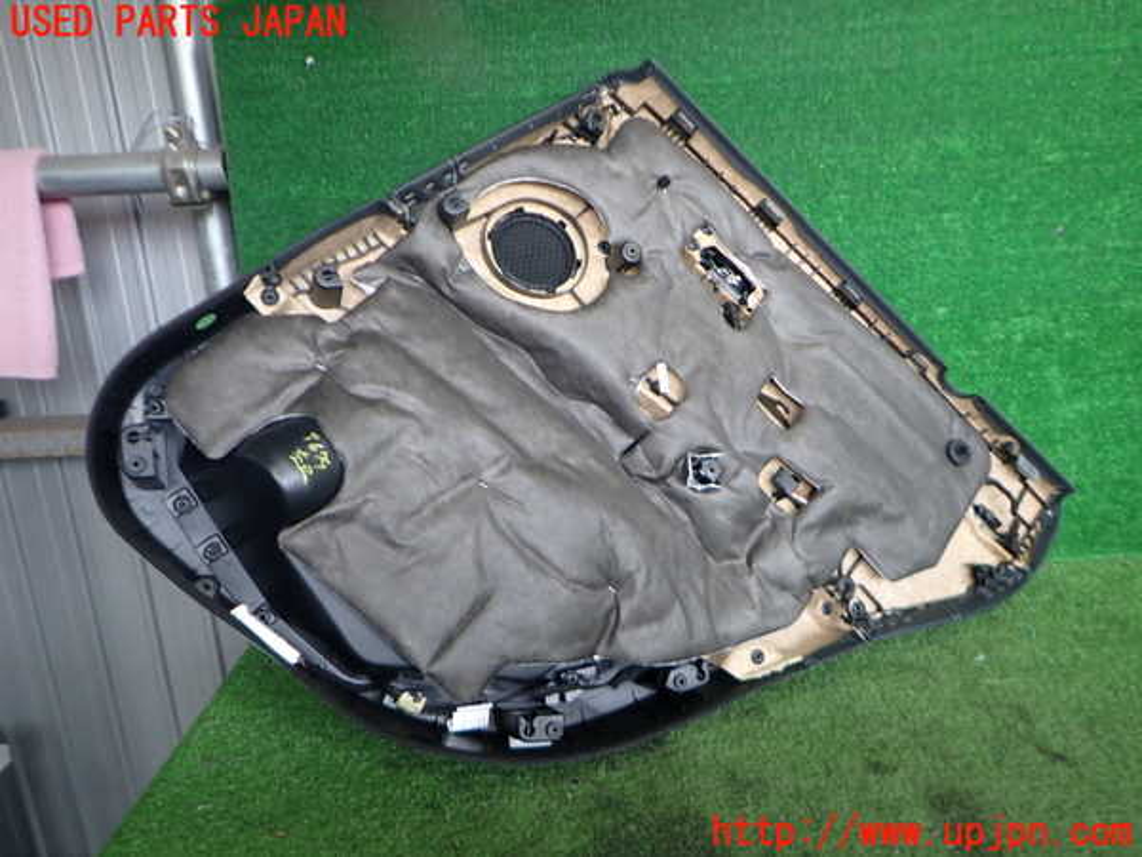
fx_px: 825
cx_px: 571
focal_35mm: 25
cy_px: 428
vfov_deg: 54.9
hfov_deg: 69.4
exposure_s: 1/100
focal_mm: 4.5
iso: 200
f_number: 2
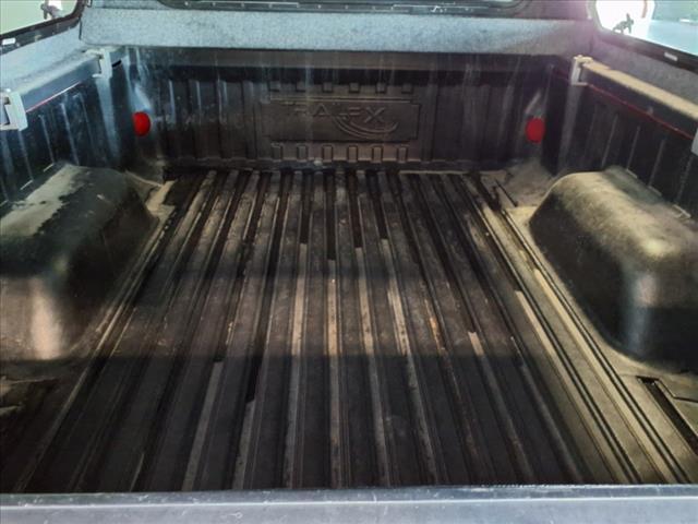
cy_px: 262
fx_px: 544
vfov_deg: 51.4
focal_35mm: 27
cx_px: 349
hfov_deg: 65.3
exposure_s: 1/10
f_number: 1.9
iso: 1250
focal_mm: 3.58
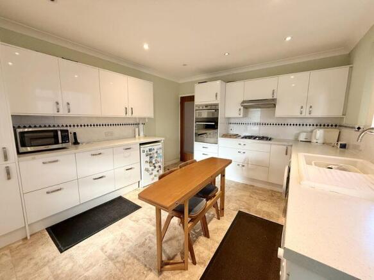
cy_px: 140
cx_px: 187
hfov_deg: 102.1
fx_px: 151
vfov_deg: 85.7
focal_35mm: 14
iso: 320
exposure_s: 1/100
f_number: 2.2
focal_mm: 2.22
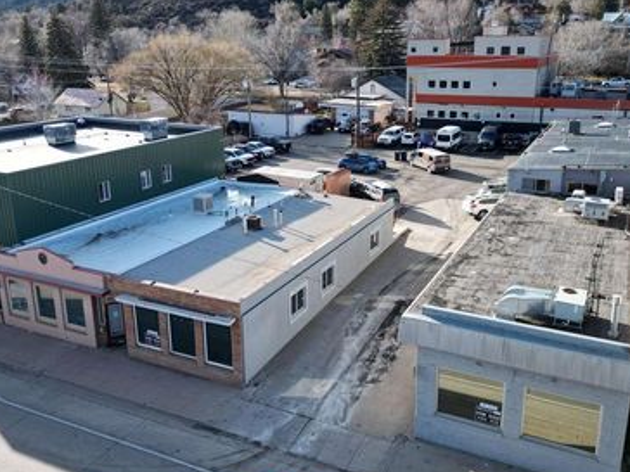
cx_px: 341
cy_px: 207
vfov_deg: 42.9
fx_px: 601
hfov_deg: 55.3
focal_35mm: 33
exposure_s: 1/1600
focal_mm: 6.72
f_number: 1.7
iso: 130
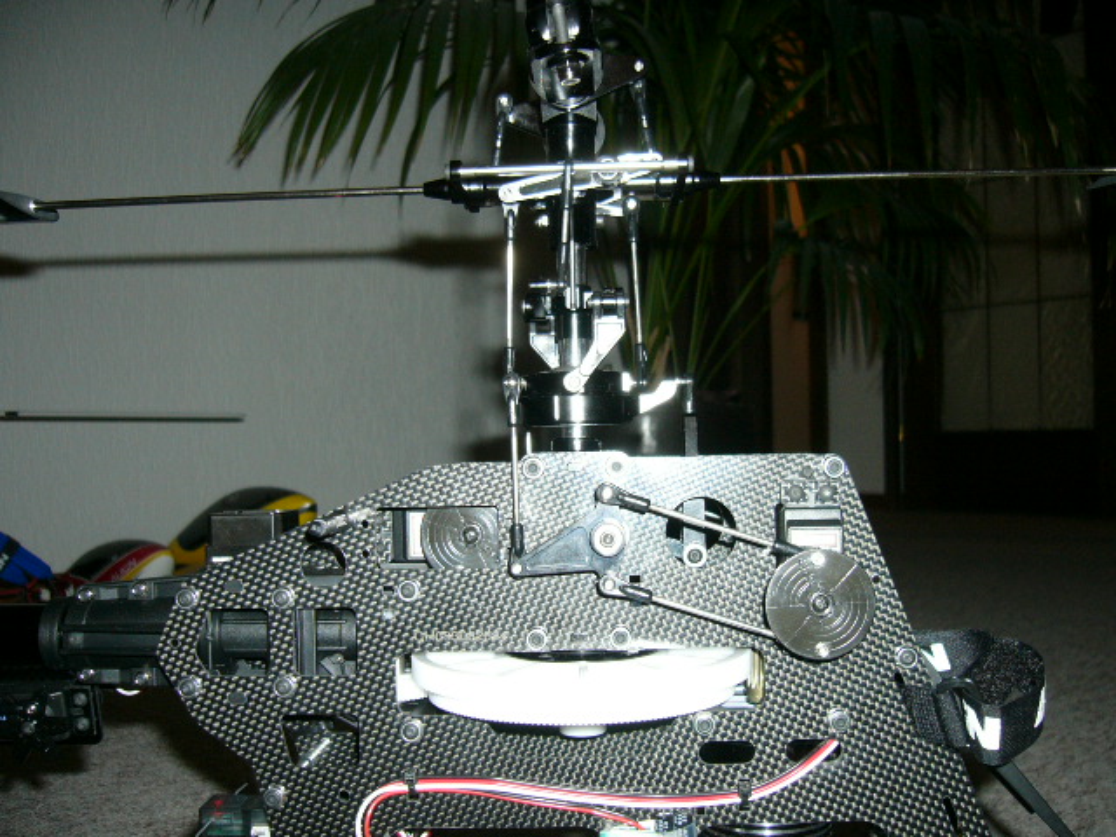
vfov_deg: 40.7
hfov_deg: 52.6
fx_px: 1128
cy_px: 418
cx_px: 558
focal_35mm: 35
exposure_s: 1/60
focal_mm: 5.8
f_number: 2.8
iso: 100
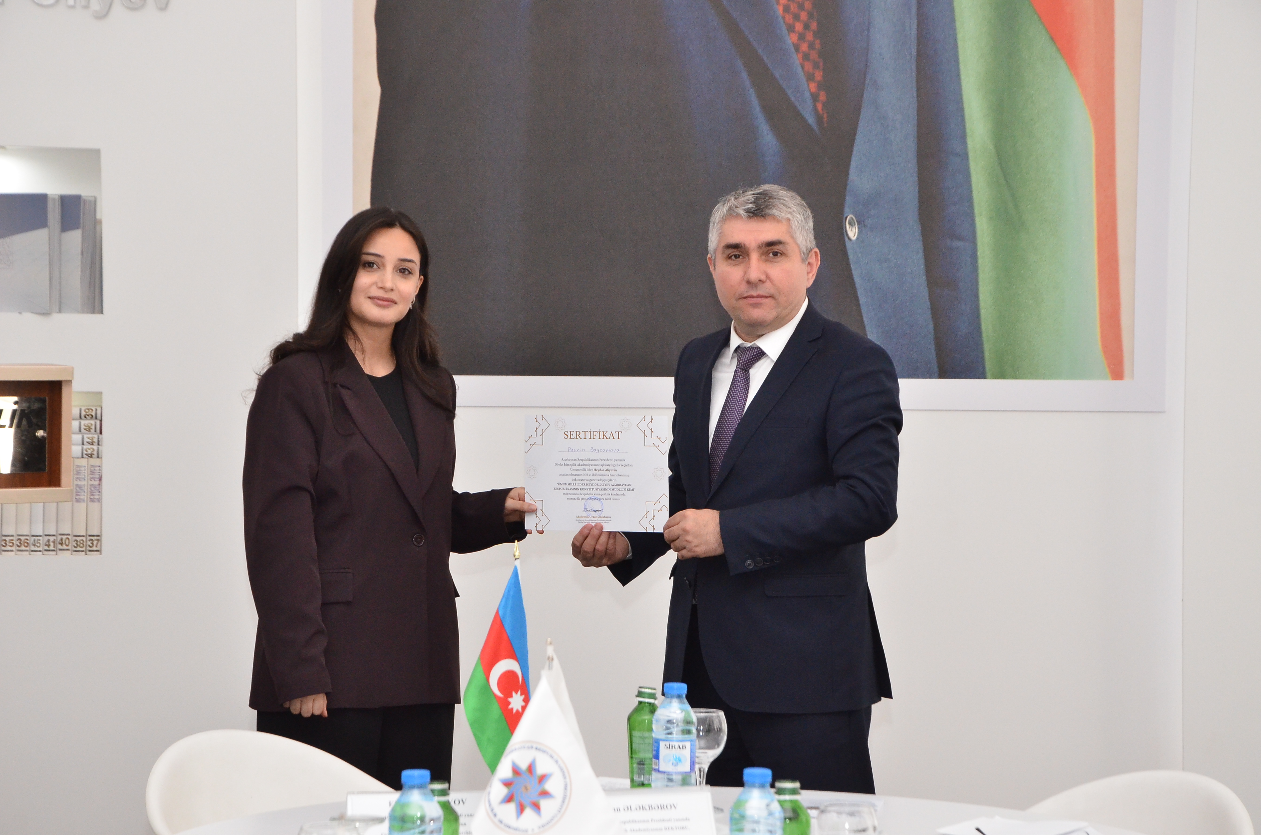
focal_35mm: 112
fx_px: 3932
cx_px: 630
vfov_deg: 12.1
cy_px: 418
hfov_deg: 18.2
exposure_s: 1/200
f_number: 7.1
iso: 2200
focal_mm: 75
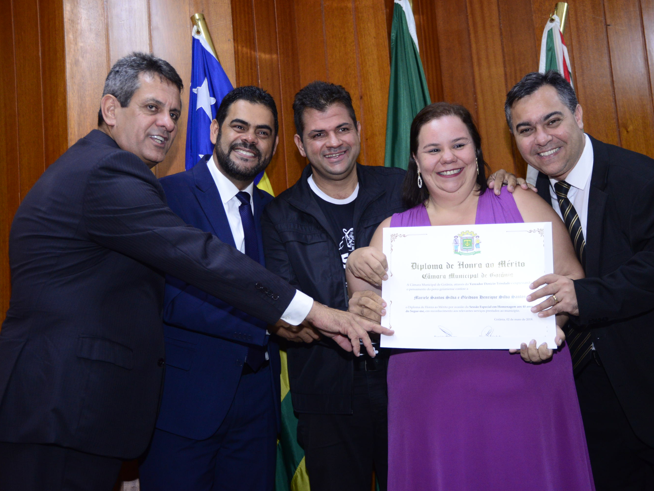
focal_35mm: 52
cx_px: 347
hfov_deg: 36.8
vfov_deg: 28.0
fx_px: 982
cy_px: 245
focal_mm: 48
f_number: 4.8
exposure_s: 1/125
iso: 2500
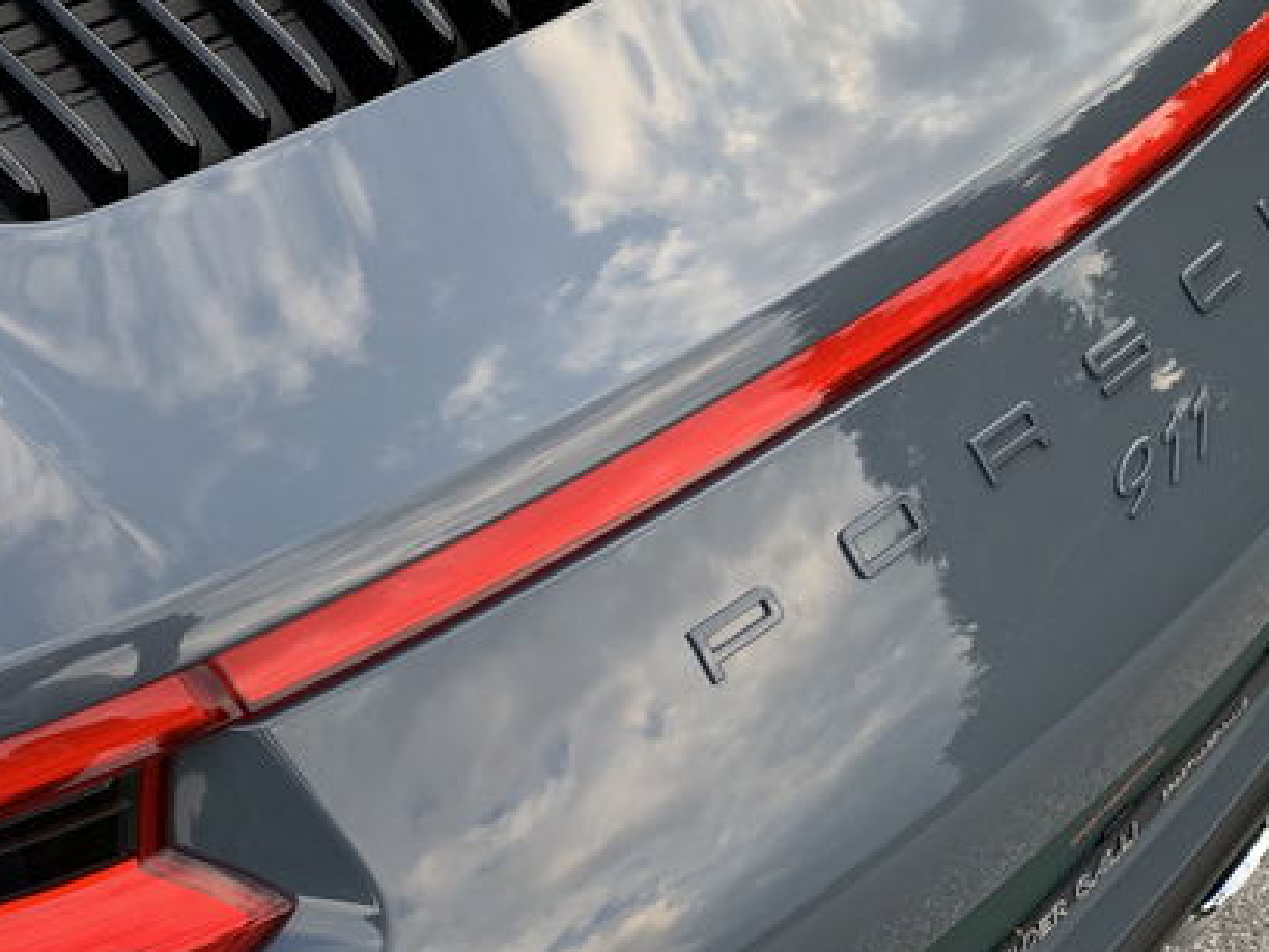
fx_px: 1796
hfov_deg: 38.8
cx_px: 557
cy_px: 320
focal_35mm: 49
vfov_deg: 29.5
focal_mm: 4.25
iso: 25
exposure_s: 1/121
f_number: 1.8
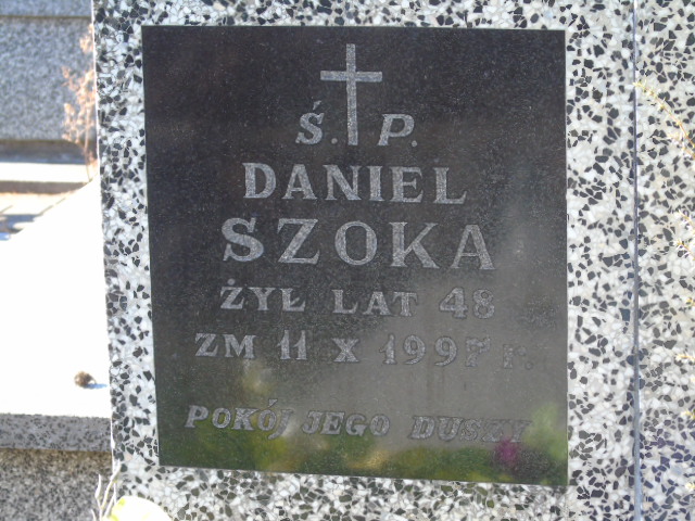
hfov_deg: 13.9
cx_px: 348
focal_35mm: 142
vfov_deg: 10.4
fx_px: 2851
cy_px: 260
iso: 250
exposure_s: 1/125
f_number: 4.7
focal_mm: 25
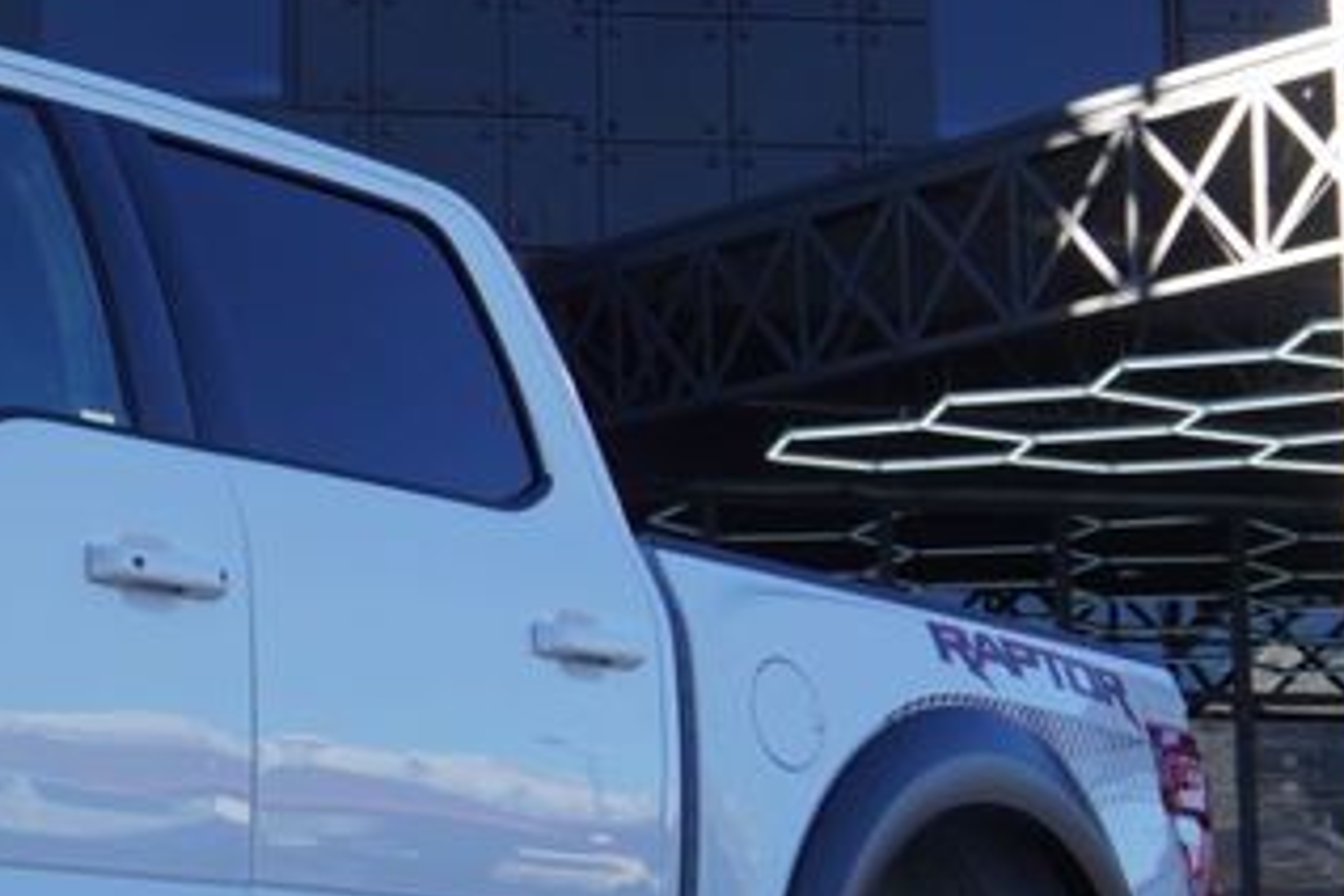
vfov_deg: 11.8
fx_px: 4330
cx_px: -562
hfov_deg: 16.4
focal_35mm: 116
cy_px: 431
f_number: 6.3
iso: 100
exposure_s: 1/160
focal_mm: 24
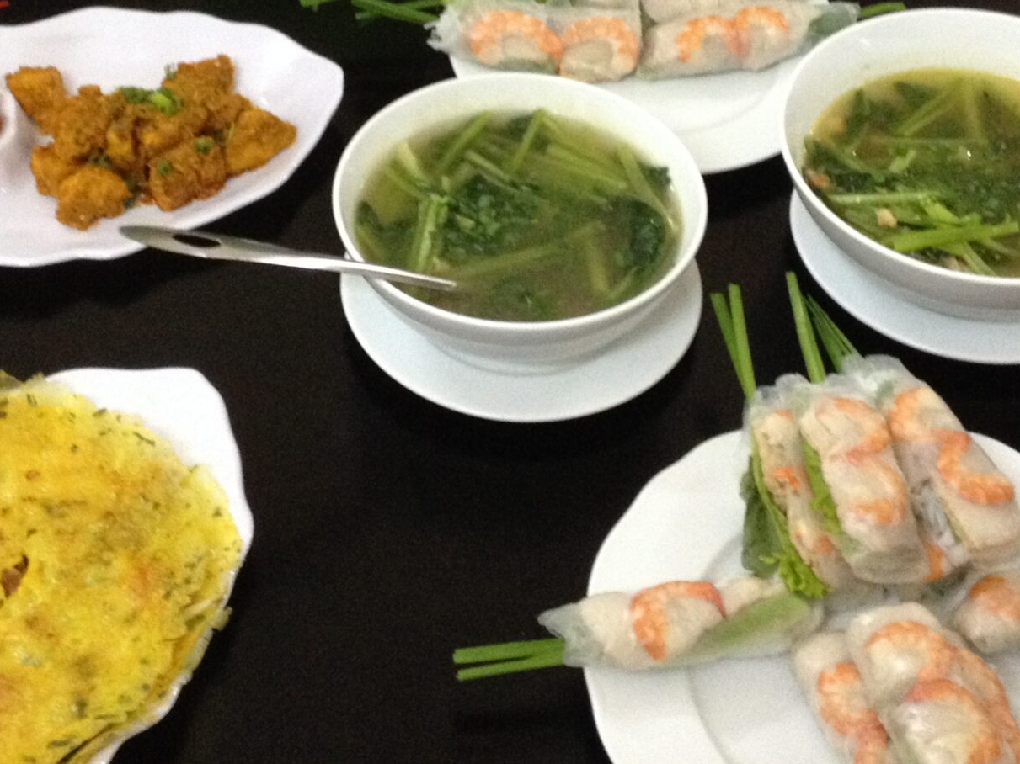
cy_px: 113
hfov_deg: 26.3
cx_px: 544
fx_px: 2180
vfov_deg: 19.6
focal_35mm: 74
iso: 400
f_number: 2.4
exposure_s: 1/15
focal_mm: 4.28
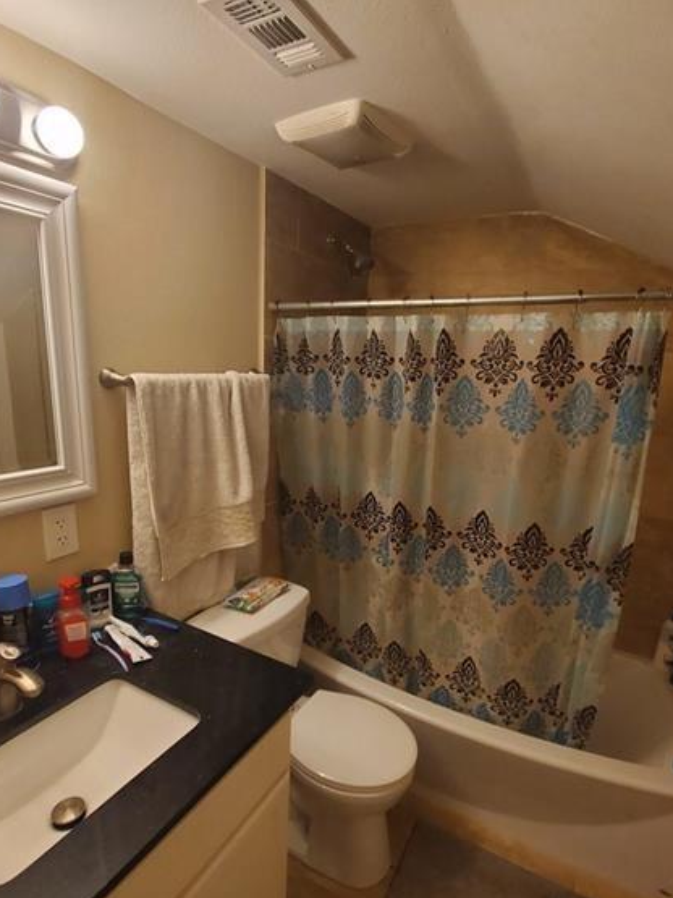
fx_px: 467
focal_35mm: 18
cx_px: 327
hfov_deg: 71.6
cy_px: 490
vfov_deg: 87.5
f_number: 2.2
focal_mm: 1.8
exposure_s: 1/60
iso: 100
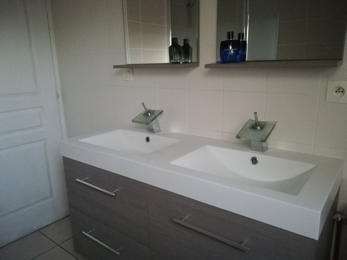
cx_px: 174
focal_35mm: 26
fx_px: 261
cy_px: 130
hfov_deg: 67.3
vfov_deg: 53.1
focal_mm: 3.83
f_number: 2.2
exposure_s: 1/14.3
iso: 2500
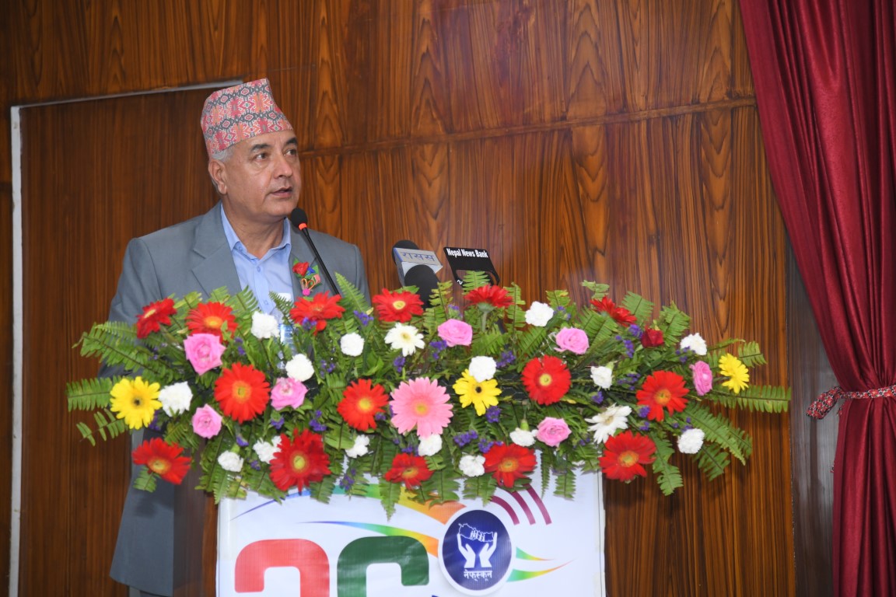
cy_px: 298
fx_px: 2613
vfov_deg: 13.0
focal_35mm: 105
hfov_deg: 19.5
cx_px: 448
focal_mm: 105
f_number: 4
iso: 1600
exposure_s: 1/160
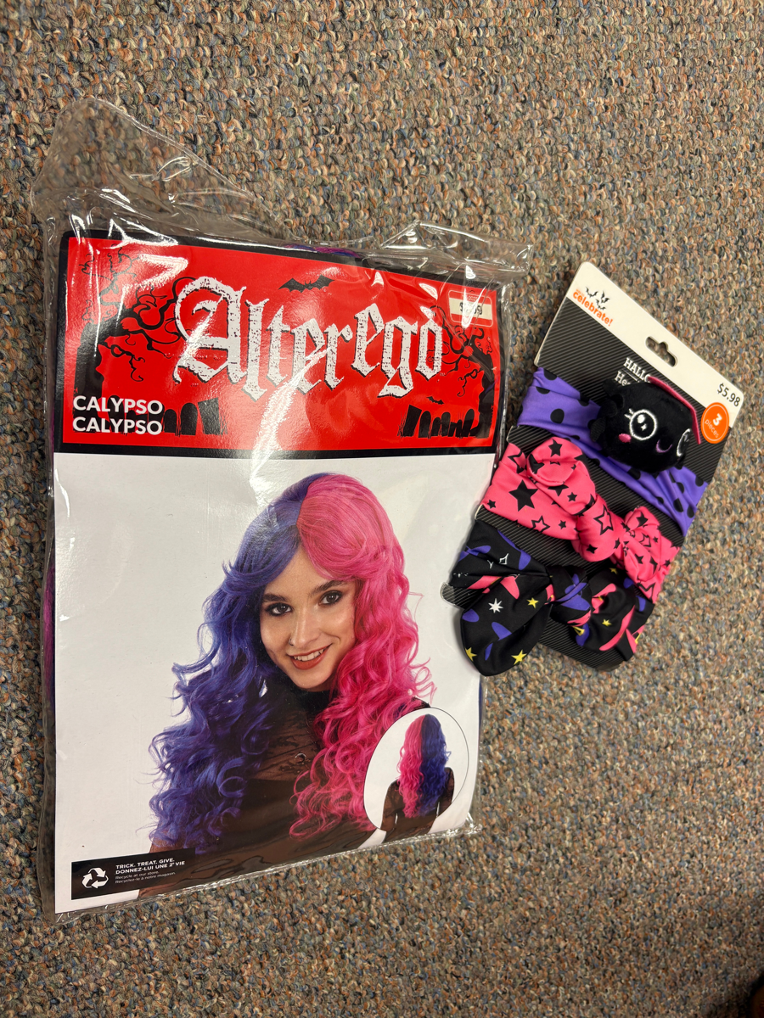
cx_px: 382
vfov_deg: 67.3
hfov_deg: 53.1
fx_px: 765
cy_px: 509
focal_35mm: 26
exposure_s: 1/60
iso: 64
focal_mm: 5.96
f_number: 1.6
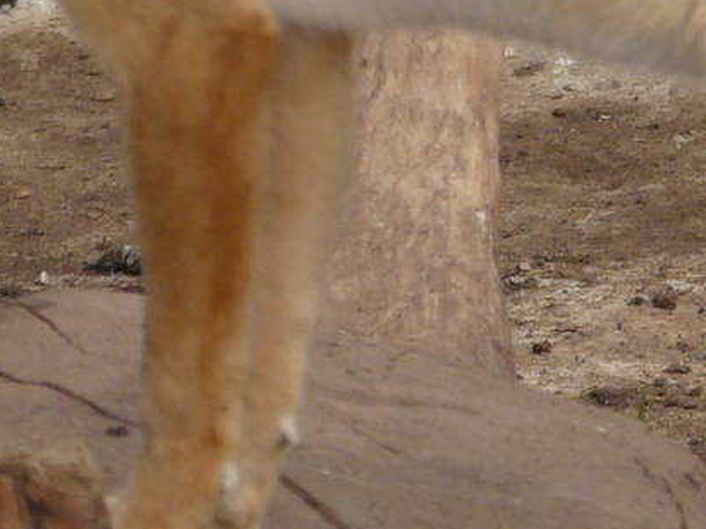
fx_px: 16352
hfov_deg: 2.5
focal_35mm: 802
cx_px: 404
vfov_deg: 1.9
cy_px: -91
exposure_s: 1/160
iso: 100
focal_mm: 33.8
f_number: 4
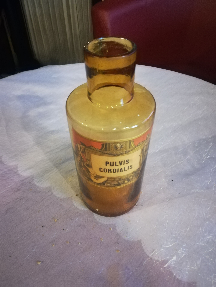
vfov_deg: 67.3
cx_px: 108
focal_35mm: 26
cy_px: 144
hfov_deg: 53.1
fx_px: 216
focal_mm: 3.83
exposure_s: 1/14.3
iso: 800
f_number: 2.2
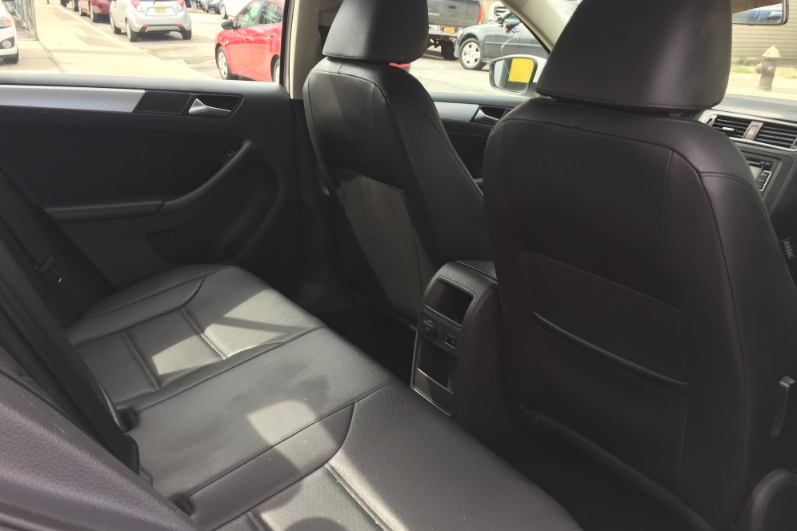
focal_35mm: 31
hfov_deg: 60.3
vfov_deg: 42.3
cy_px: 269
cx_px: 396
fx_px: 686
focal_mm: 4.15
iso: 32
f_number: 2.2
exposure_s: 1/137
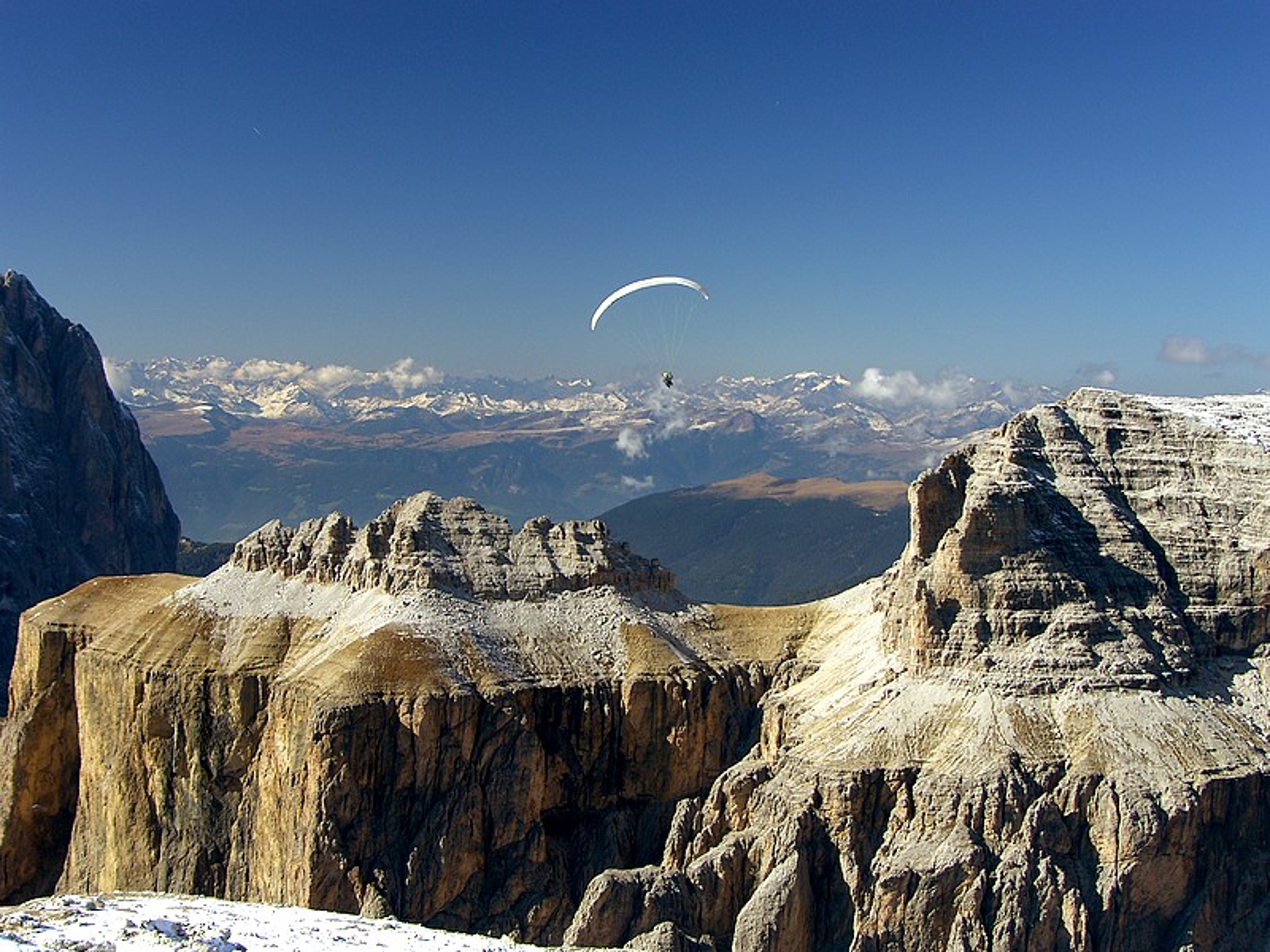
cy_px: 476
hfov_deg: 32.2
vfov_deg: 24.4
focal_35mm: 60
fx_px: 2201
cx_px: 635
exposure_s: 1/160
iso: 50
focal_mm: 15.5
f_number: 5
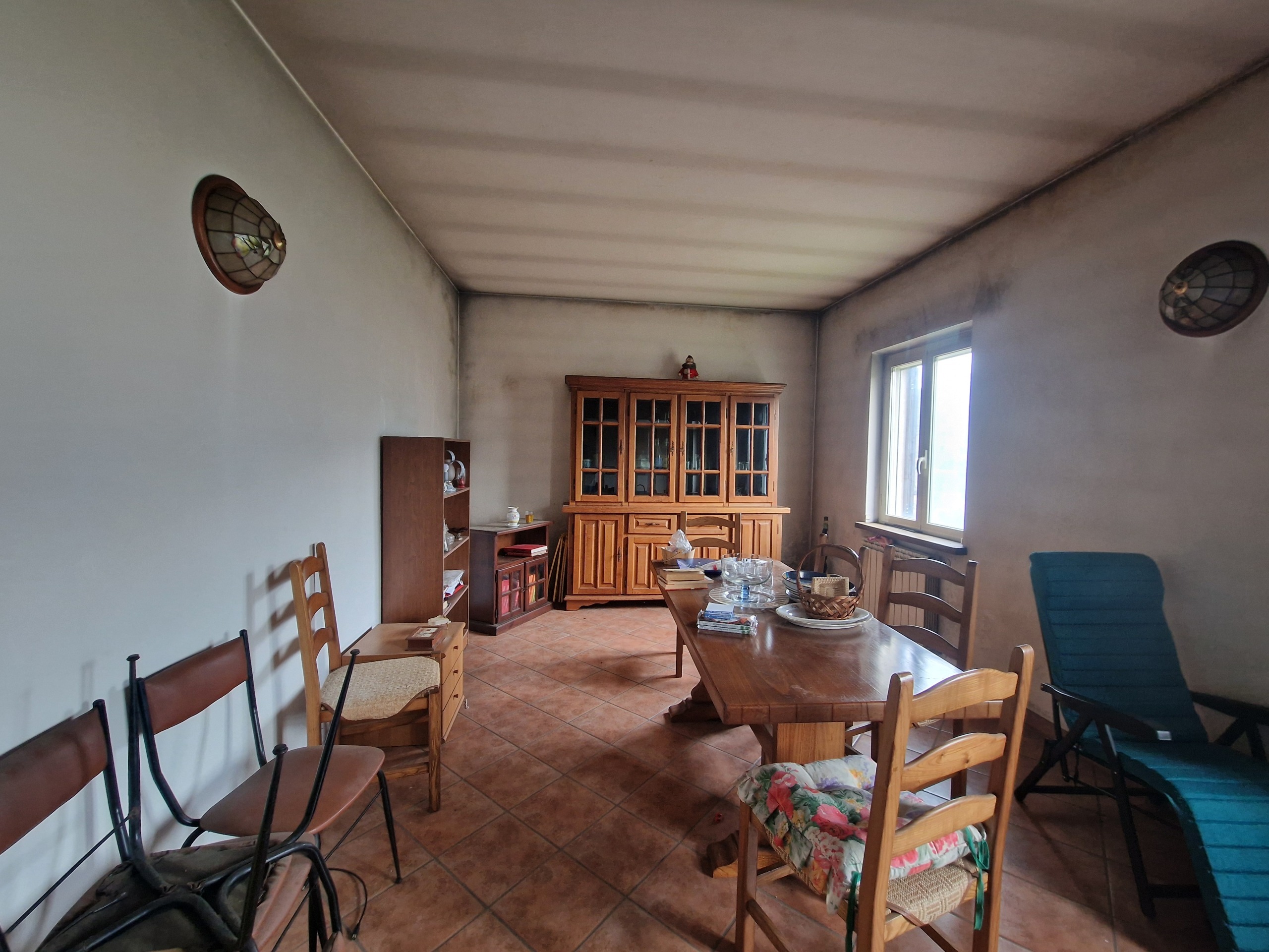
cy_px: 476
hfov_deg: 106.2
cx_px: 634
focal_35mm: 13
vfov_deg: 89.9
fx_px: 477
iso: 500
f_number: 2.2
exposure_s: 1/33
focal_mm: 2.2
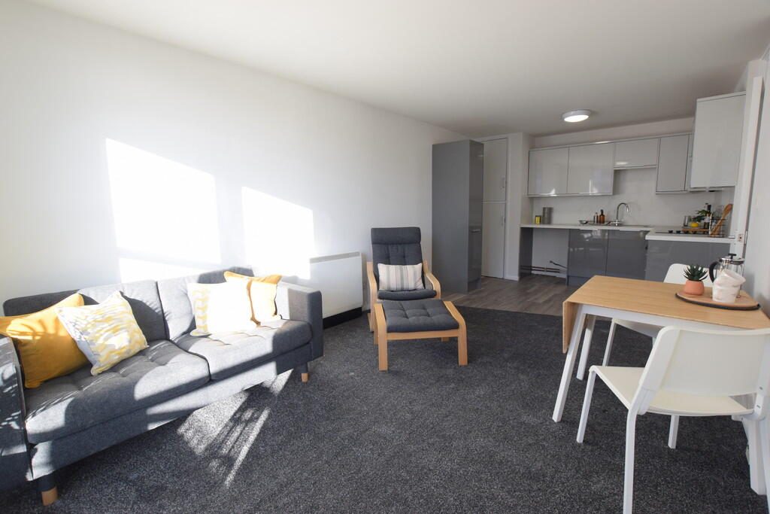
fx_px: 321
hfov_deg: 100.4
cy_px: 257
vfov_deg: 77.3
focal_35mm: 15
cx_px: 385
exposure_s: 1/100
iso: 400
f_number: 5
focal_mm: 10
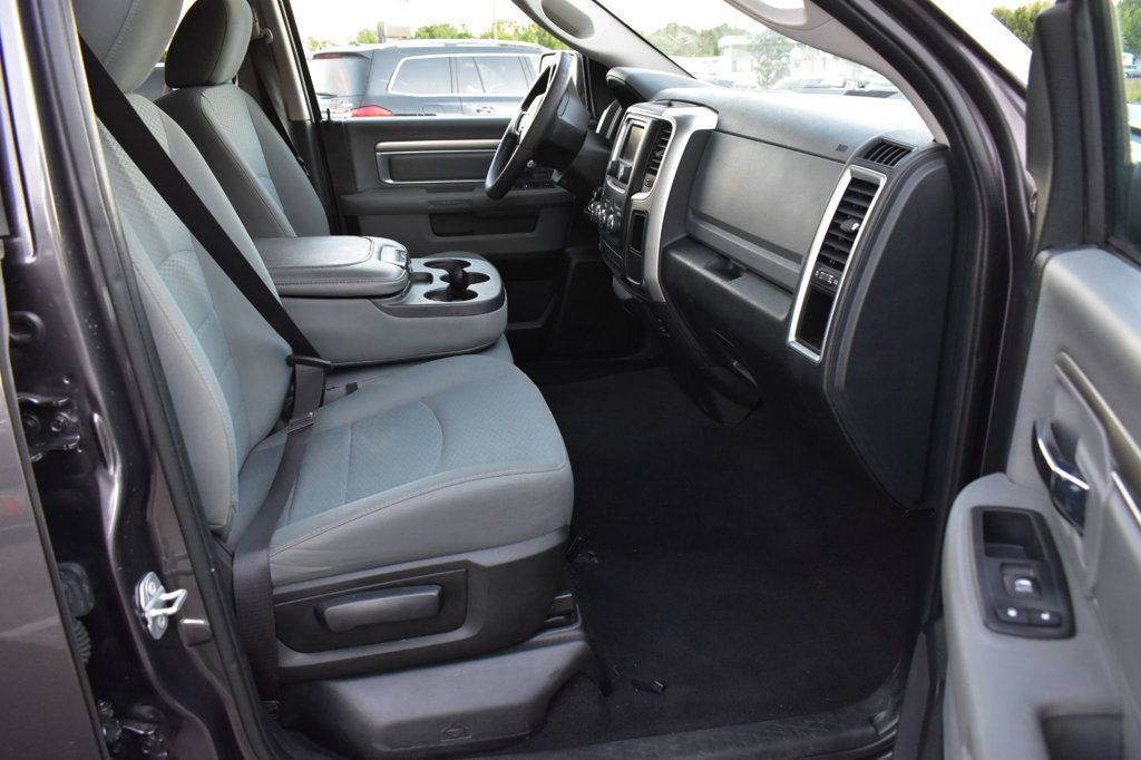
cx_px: 570
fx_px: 855
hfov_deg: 67.4
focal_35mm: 27
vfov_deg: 47.9
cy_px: 380
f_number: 5.6
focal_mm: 18
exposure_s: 1/15
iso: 1600
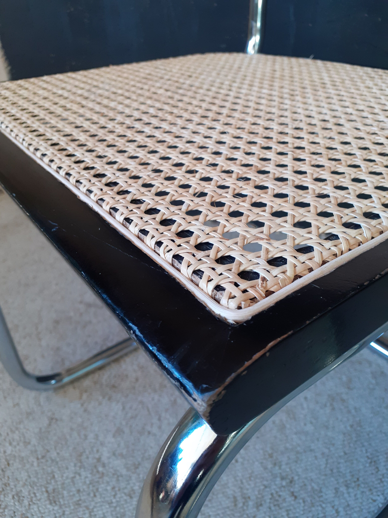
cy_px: 259
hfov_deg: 51.4
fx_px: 404
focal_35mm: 27
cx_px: 194
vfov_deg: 65.3
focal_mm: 3.6
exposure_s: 1/50
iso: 80
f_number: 1.9
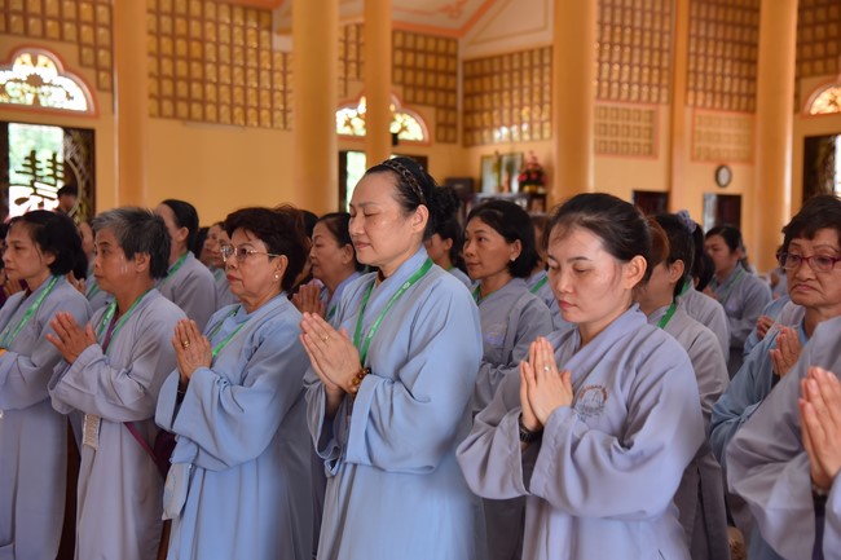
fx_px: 1284
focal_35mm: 55
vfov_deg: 24.6
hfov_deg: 36.3
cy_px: 280
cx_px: 420
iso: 500
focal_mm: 55
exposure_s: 1/125
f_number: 5.6
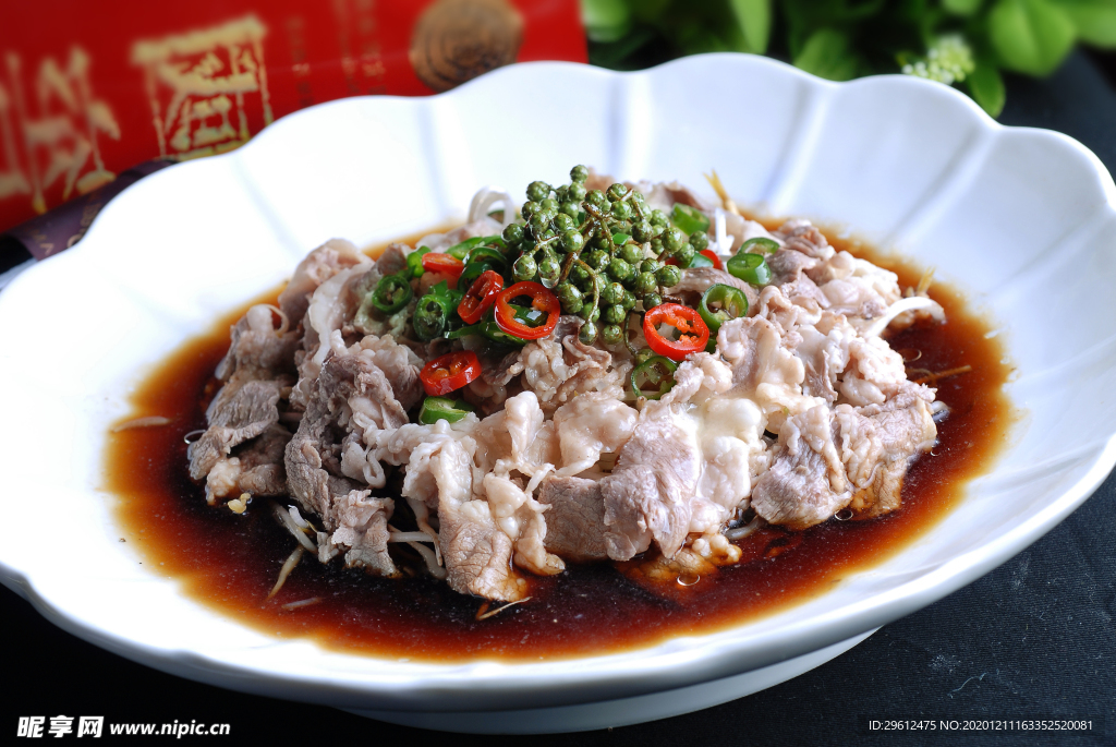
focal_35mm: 90
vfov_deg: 15.2
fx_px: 2793
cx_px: 558
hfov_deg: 22.6
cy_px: 374
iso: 125
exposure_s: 1/160
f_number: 8
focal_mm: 60
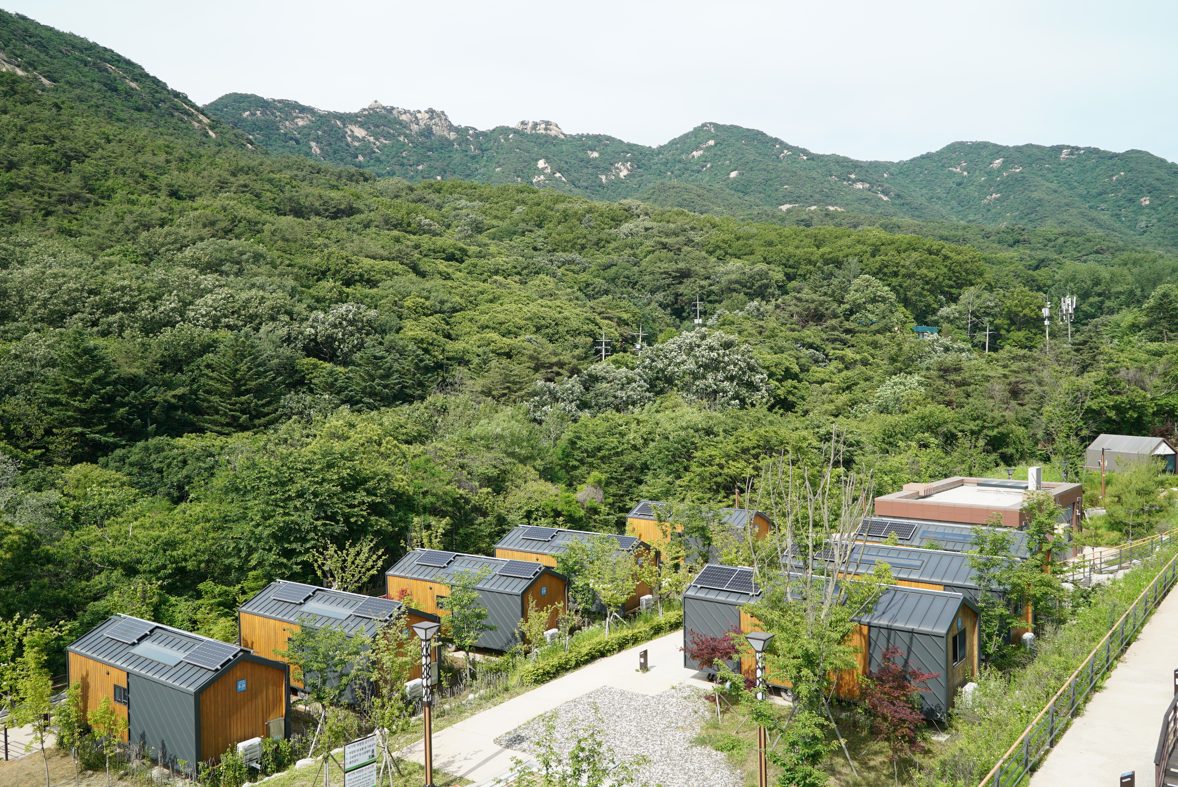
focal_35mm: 29
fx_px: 949
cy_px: 394
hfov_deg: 63.6
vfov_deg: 45.0
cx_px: 589
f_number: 6.3
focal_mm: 29
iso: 200
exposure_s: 1/500
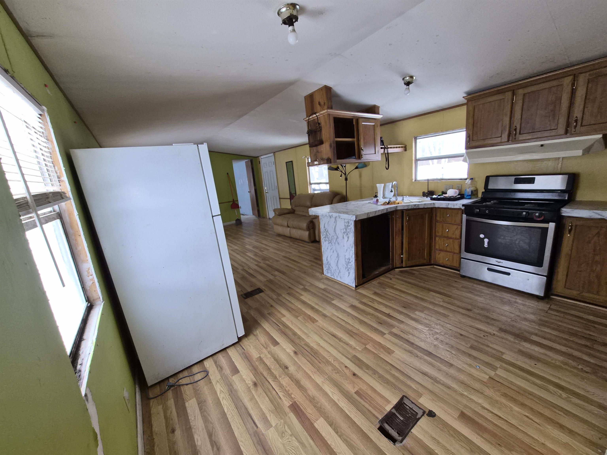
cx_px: 304
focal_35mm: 13
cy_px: 228
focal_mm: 1.7
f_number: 2.2
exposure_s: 1/60
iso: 40
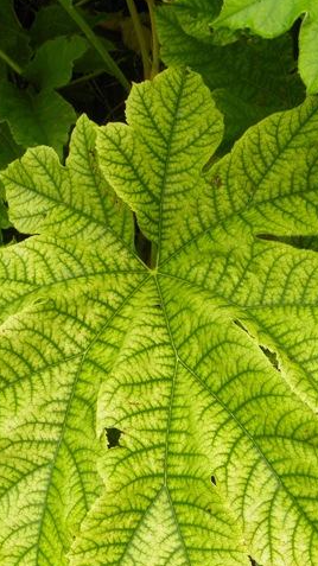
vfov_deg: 51.9
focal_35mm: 38
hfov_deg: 31.1
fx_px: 570
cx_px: 190
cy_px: 373
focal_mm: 4.6
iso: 64
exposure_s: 1/160
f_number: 3.2
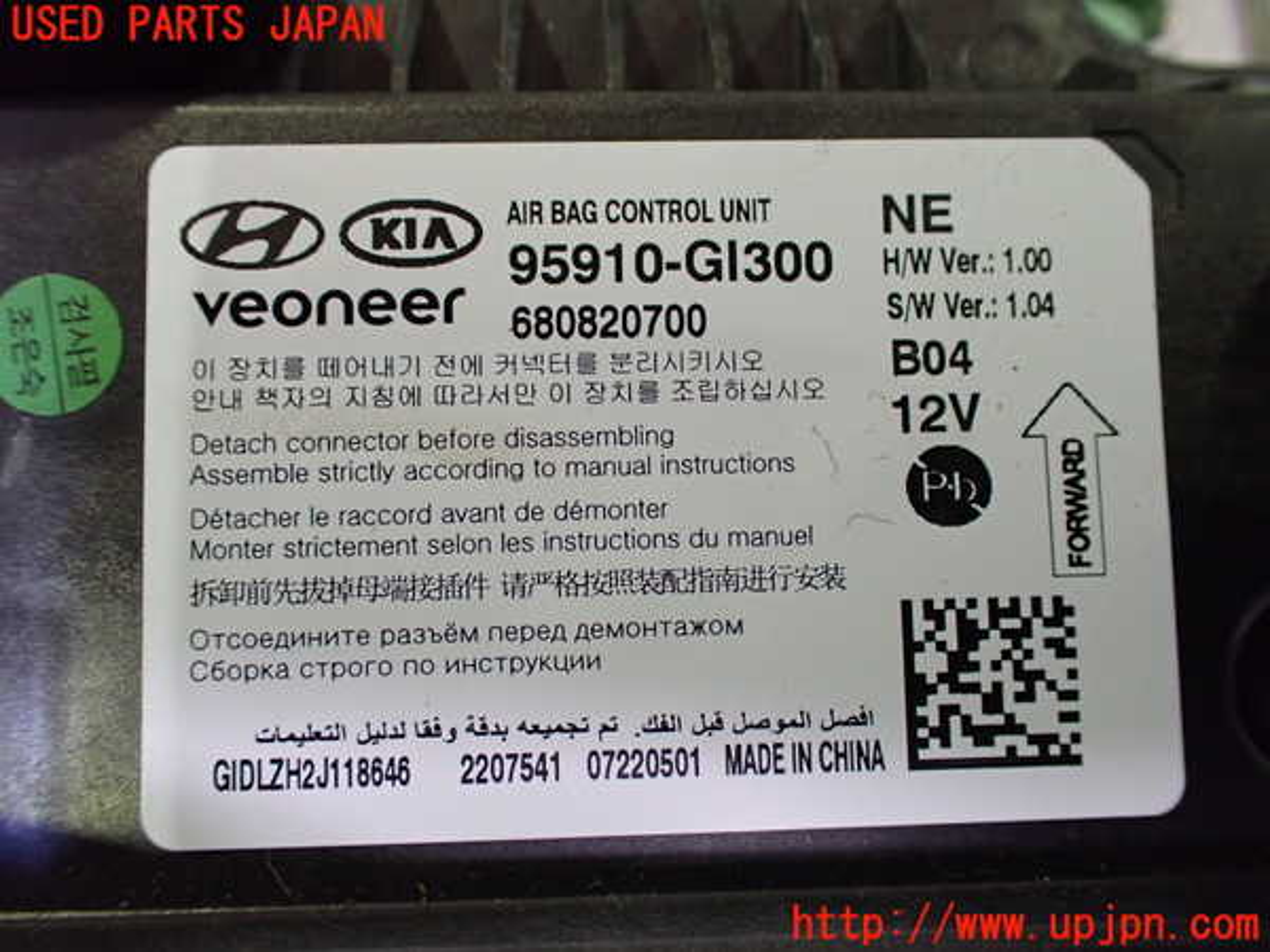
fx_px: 1101
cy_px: 476
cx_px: 635
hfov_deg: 60.0
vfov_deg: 46.8
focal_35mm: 30
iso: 800
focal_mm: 5.4
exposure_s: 1/50
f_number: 2.3
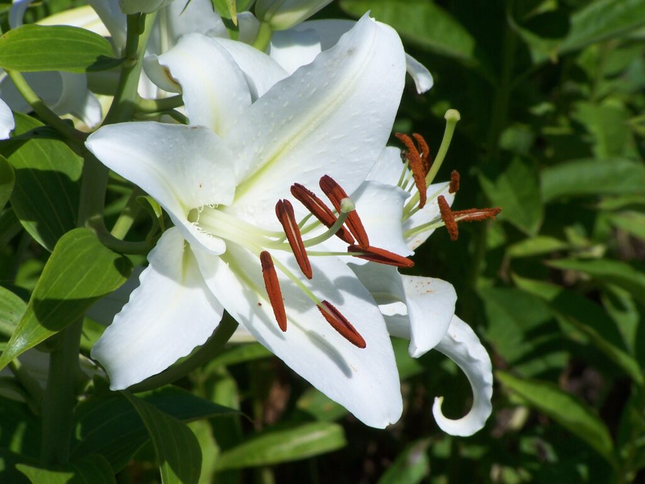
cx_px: 322
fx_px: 4994
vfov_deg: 5.5
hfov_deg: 7.4
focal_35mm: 268
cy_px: 242
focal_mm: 44.4
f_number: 7.1
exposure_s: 1/750
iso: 80
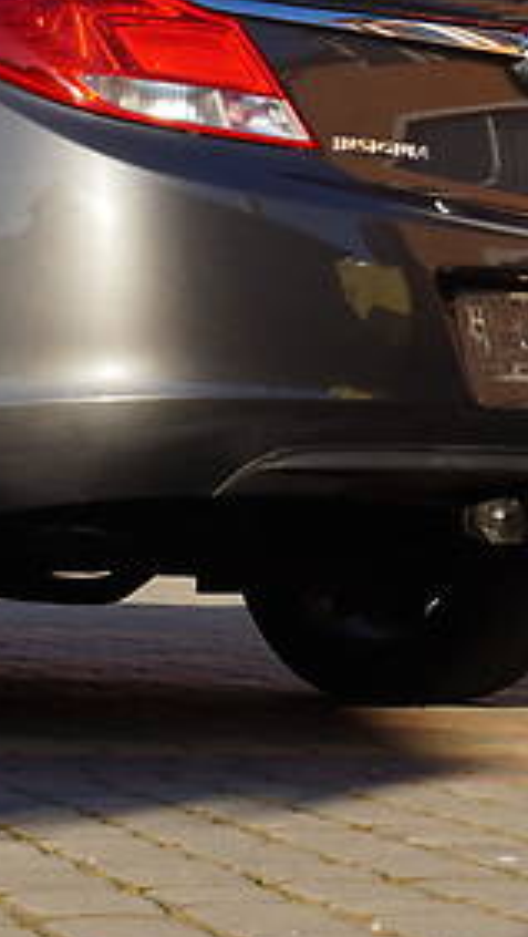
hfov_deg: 10.7
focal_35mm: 111
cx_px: -106
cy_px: 115
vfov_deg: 18.9
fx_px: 2770
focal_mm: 25
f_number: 11
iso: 100
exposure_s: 1/80
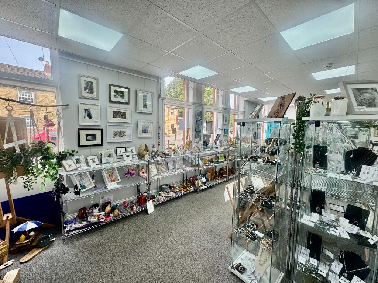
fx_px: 153
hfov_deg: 102.1
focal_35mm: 14
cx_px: 189
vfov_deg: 85.7
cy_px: 142
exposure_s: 1/130
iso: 40
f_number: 2.2
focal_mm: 2.22
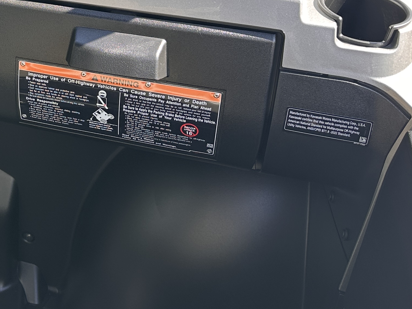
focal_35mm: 64
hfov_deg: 28.2
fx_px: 762
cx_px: -11
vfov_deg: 22.1
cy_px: 1
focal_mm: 6.86
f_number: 1.78
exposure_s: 1/272
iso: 80
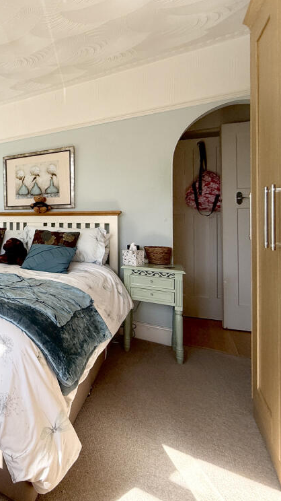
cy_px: 250
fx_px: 278
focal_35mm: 21
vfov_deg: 83.9
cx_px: -62
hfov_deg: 38.4
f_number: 2.2
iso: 64
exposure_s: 1/297
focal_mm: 2.22
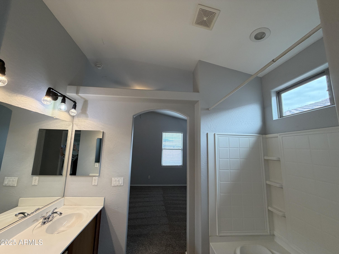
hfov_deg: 102.1
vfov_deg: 85.7
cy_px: 127
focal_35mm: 14
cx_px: 170
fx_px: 137
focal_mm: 2.22
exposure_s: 1/120
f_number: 2.2
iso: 160
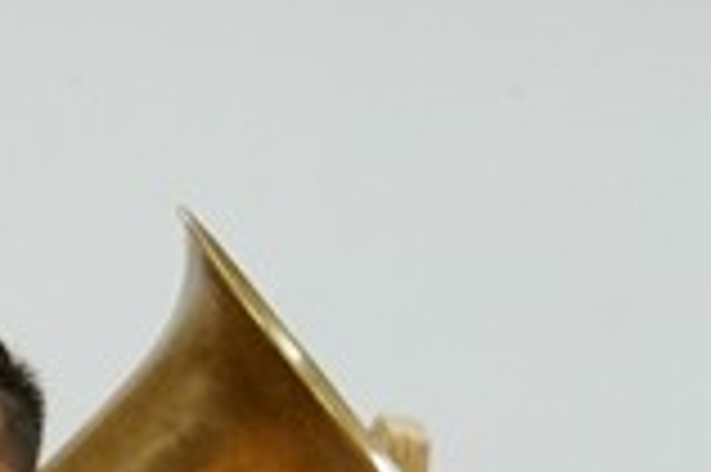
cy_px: 1326
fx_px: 11246
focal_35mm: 570
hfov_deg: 3.6
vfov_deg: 2.4
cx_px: 171
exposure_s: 1/100
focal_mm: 50
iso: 3200
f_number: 5.6
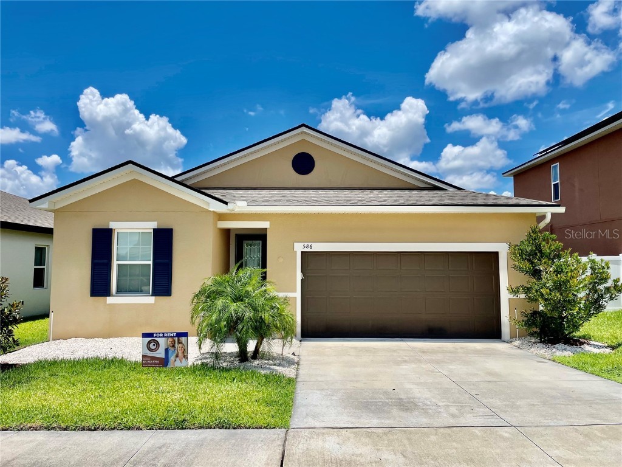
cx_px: 311
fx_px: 467
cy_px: 234
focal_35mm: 26
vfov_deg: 53.1
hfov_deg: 67.3
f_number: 1.6
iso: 50
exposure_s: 1/8403
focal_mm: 4.2
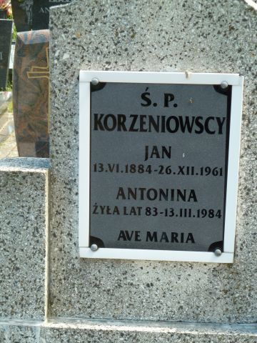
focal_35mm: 128
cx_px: 128
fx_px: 1267
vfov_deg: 15.4
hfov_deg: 11.6
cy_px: 172
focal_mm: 21
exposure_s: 1/160
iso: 160
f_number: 4.4
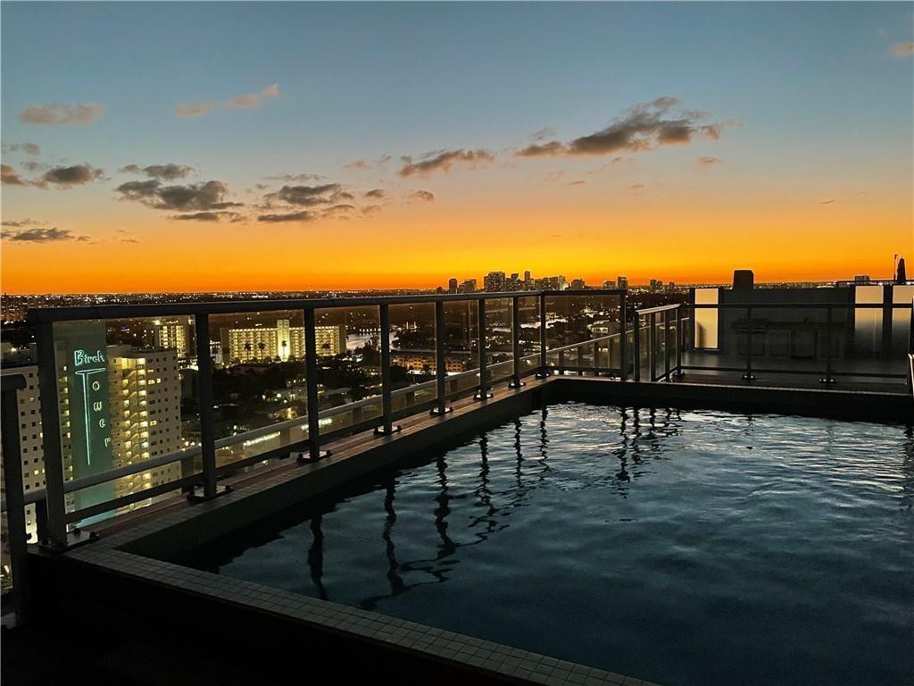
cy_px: 343
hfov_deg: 67.3
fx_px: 687
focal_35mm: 26
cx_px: 457
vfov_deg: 53.1
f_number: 1.6
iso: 500
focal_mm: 4.2
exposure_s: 1/60
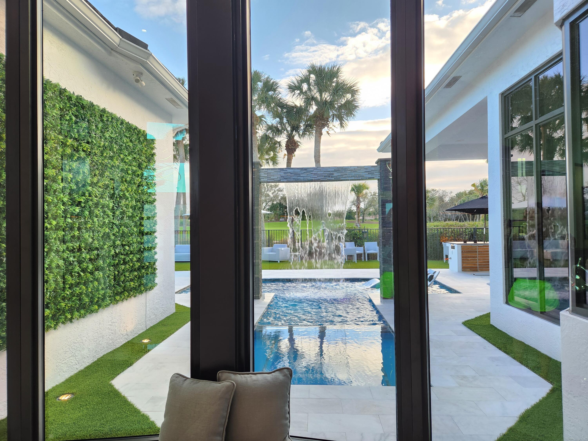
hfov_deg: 73.9
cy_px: 220
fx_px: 391
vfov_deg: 58.9
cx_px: 294
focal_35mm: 23
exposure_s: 1/120
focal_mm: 5.4
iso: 100
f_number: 1.8
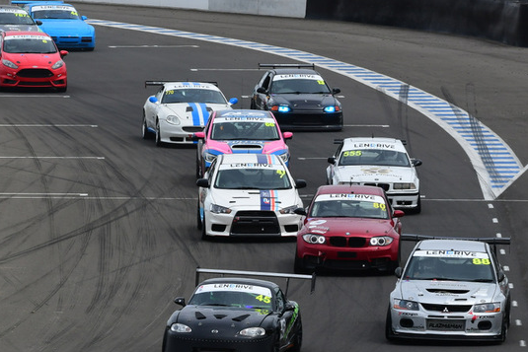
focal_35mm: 538
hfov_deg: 3.8
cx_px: 320
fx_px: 7892
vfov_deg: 2.6
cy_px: 239
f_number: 11
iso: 400
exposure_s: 1/640
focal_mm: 240
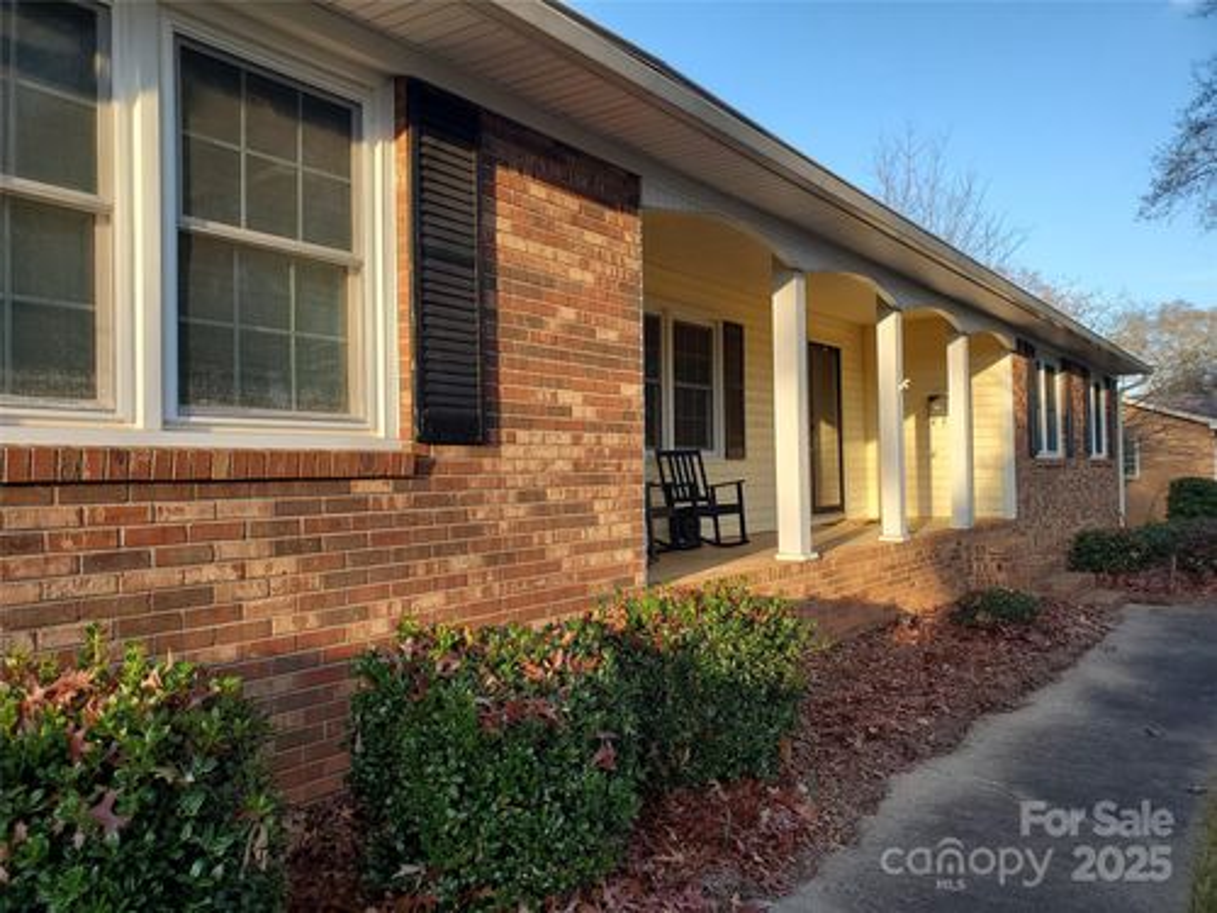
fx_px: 914
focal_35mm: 26
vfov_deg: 53.1
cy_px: 456
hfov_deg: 67.3
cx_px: 608
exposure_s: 1/426
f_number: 2.4
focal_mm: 4.3
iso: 50
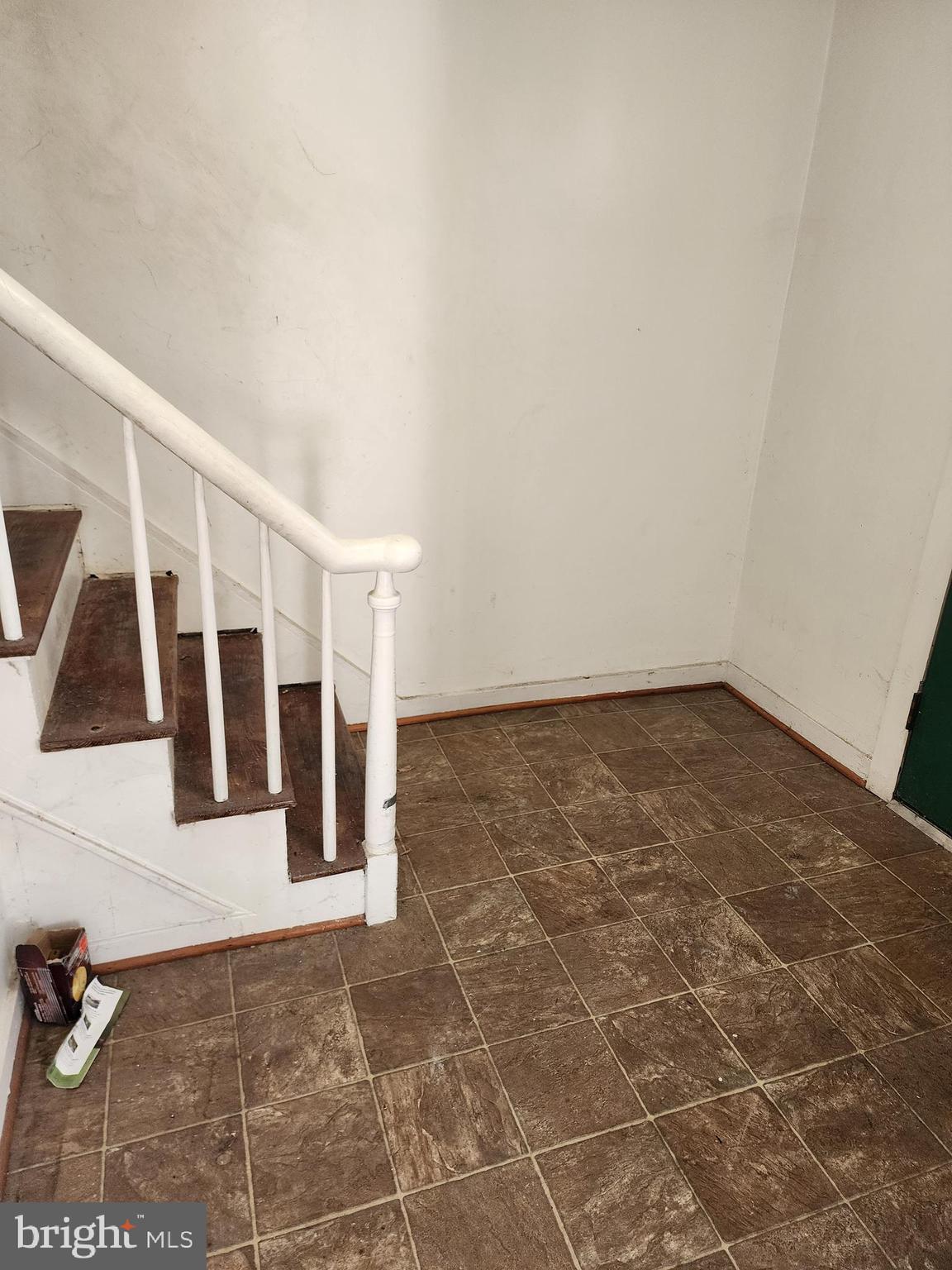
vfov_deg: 73.9
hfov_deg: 58.9
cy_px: 635
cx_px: 476
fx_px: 843
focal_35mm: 23
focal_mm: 6.4
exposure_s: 1/120
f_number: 1.8
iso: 250
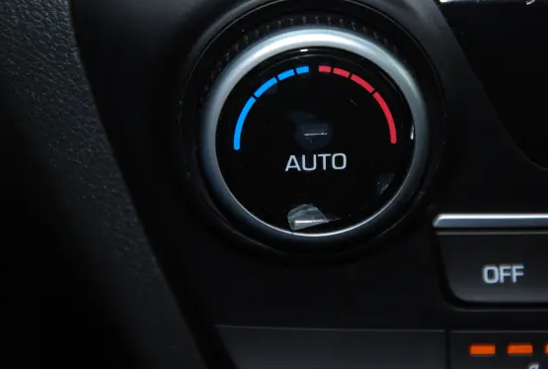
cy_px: 158
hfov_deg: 11.3
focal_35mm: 182
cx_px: 309
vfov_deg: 7.6
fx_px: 2771
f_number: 5.6
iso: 200
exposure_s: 1/60
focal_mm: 105
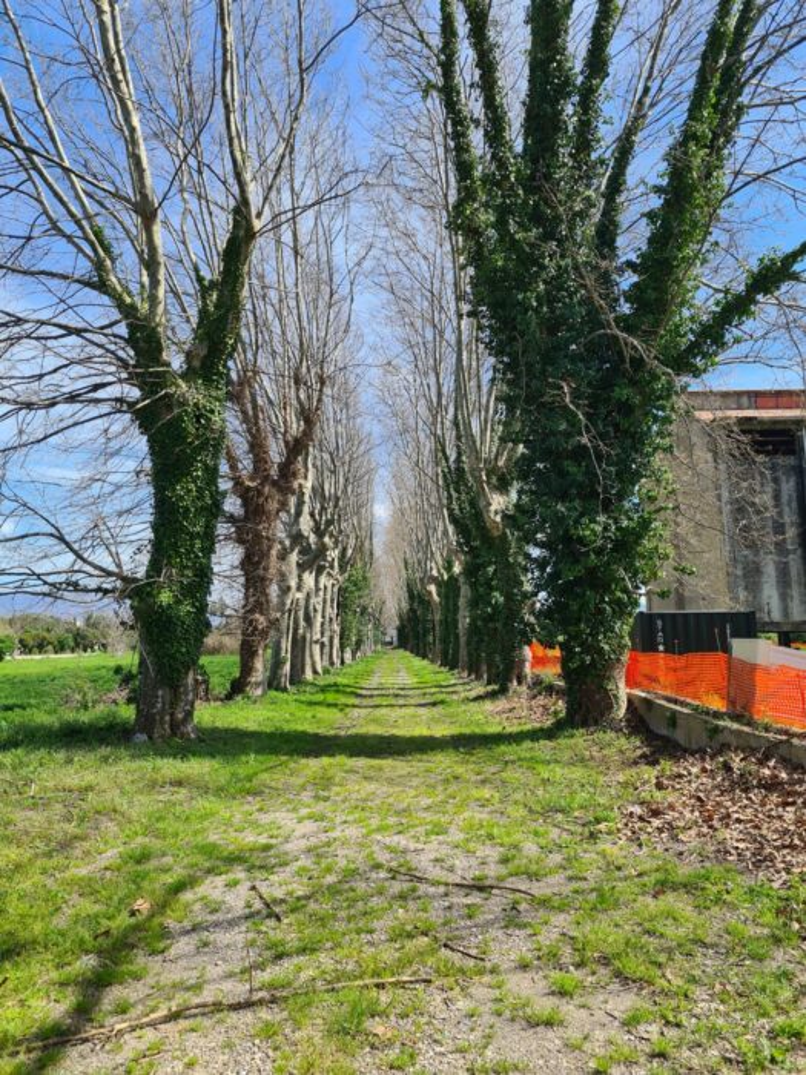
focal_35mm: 26
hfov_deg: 53.1
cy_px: 538
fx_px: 807
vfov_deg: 67.3
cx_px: 403
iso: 50
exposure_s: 1/1412
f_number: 1.8
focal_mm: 5.4
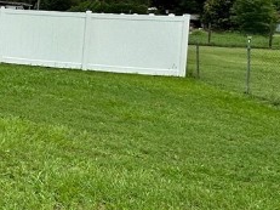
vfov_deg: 22.9
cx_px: -221
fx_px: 501
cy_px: 13
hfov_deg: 21.2
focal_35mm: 62
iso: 40
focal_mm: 2.22
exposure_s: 1/1366
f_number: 2.2
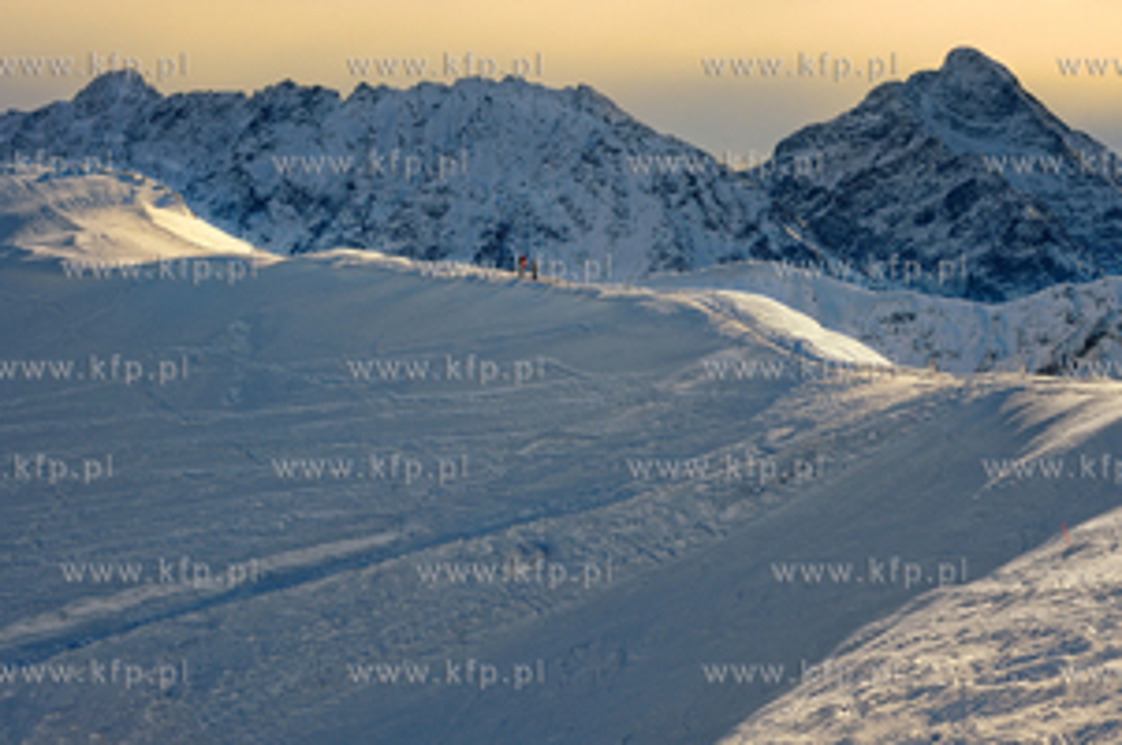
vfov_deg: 14.7
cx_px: 645
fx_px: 2895
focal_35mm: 93
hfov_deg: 21.9
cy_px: 317
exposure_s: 1/250
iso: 200
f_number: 14
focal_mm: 70
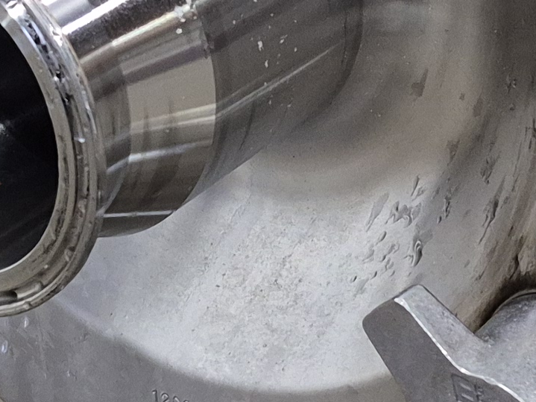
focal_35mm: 128
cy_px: -87
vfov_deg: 11.3
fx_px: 1982
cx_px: 293
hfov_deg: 15.4
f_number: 1.8
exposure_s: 1/120
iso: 500
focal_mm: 5.4
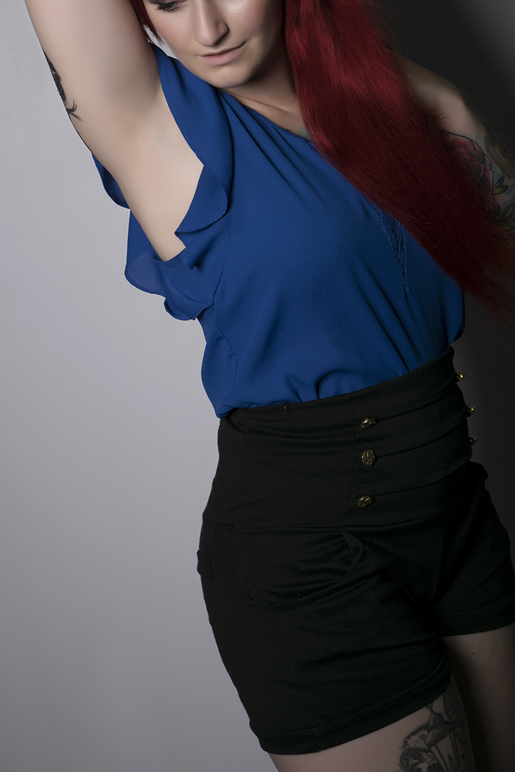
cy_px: 333
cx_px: 296
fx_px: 2396
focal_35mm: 112
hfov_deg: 12.3
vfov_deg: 18.3
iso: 100
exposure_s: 1/200
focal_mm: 55
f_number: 11
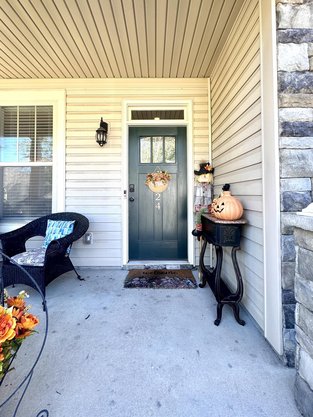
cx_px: 156
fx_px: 193
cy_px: 189
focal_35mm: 16
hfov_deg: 78.1
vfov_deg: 94.2
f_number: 2.2
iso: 40
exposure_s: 1/99
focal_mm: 2.22
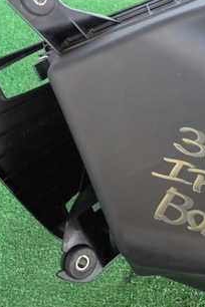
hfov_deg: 25.1
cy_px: 106
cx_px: 211
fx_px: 436
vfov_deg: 38.5
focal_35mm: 51
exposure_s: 1/50
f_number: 2
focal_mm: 4.5
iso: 200
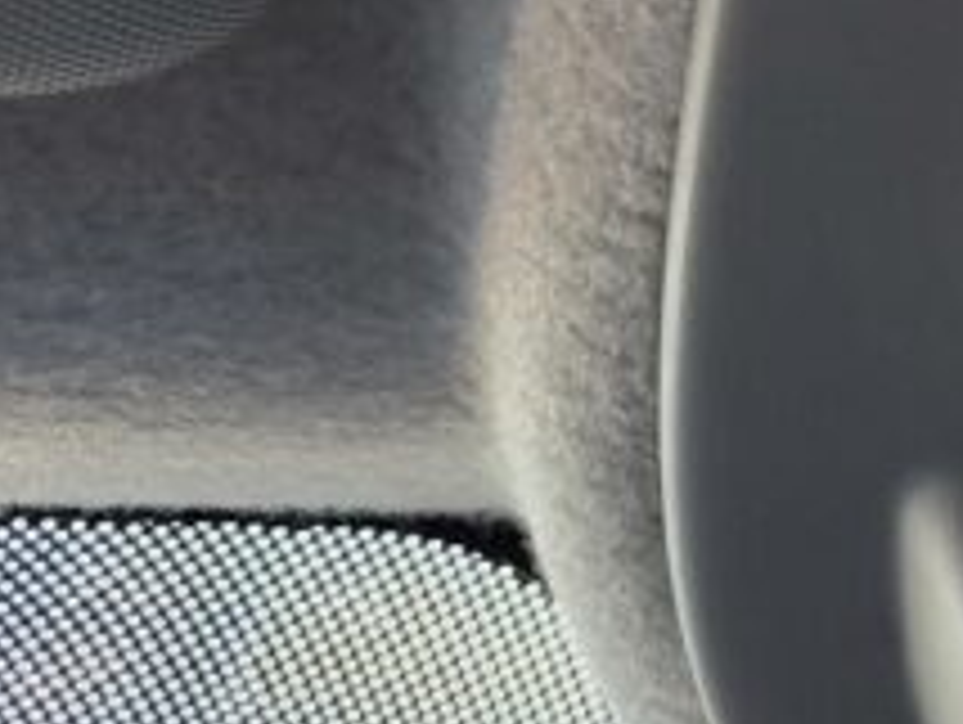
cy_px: -616
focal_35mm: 110
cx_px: 2066
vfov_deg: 12.3
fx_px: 3064
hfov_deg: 14.2
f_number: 1.8
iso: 50
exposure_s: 1/120
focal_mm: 5.54
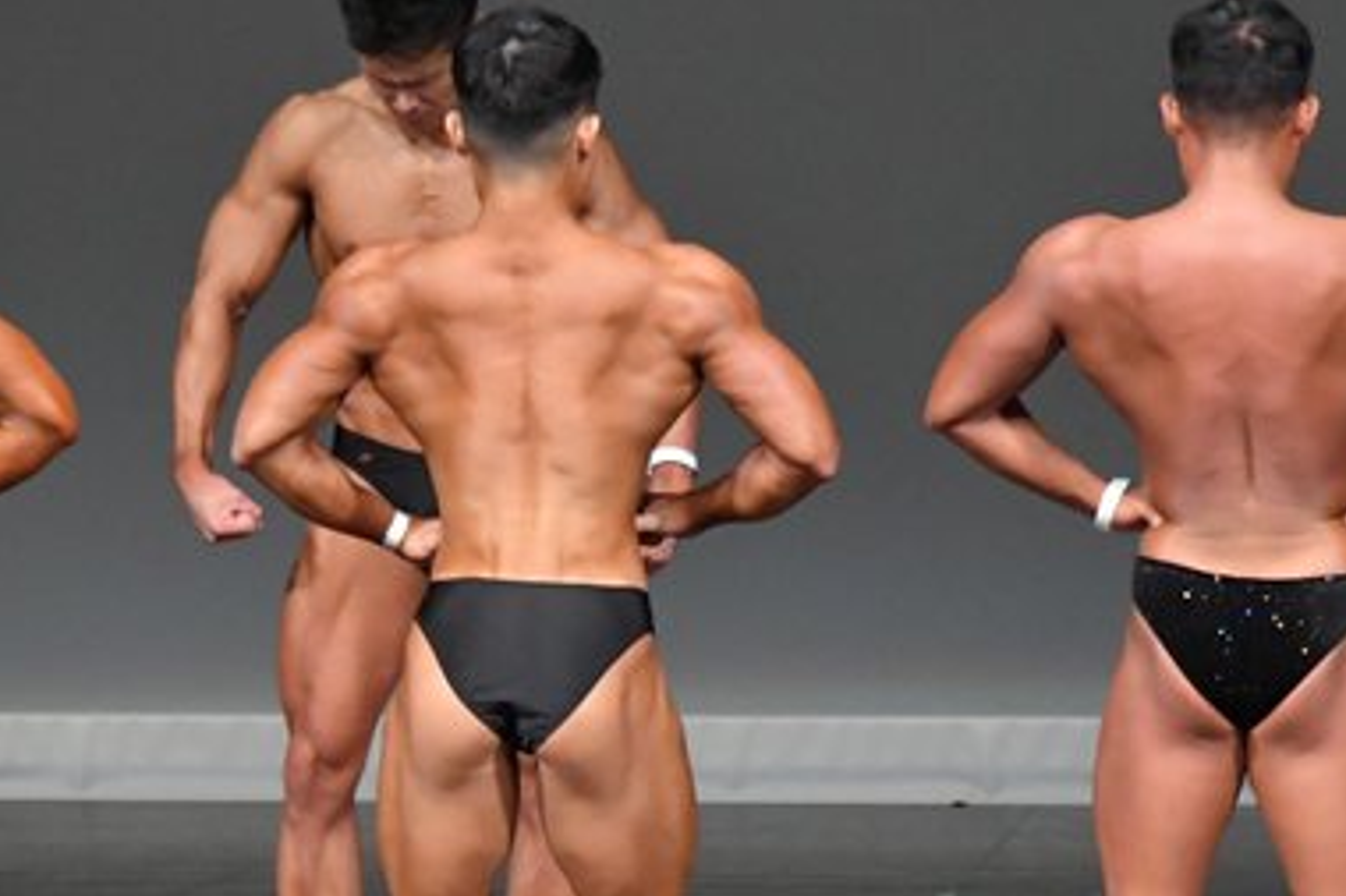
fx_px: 21750
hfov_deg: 3.5
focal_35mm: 582
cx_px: 661
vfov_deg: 2.4
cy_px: 680
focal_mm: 190
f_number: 5.6
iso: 5000
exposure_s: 1/400
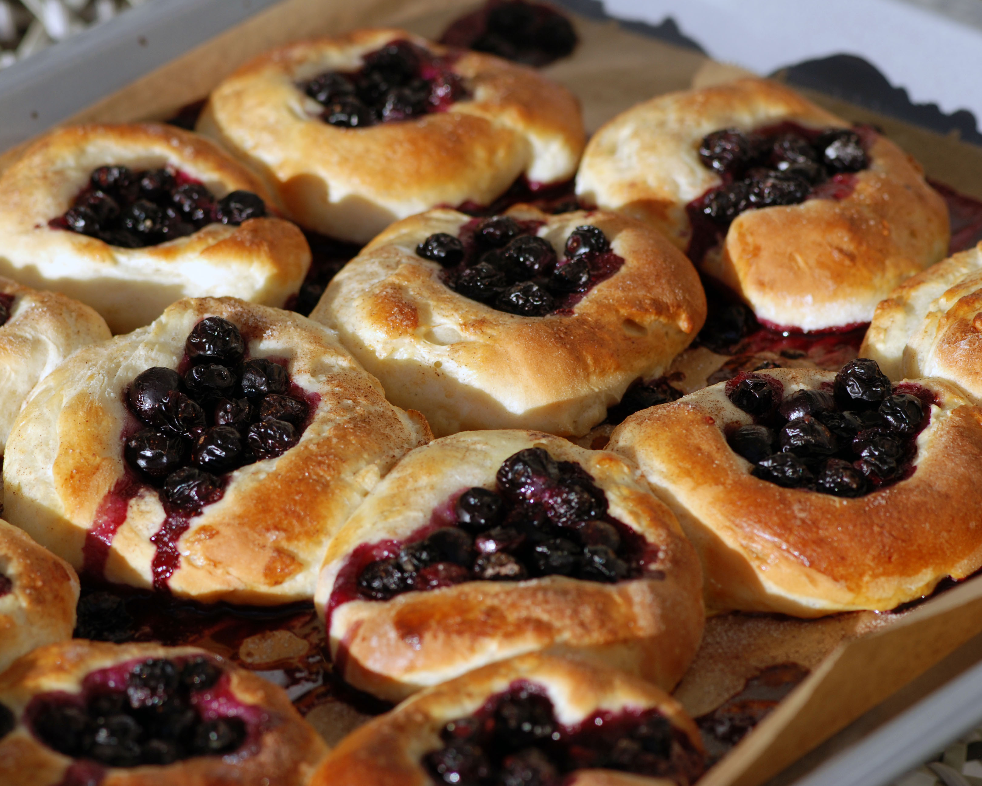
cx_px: 423
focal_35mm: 178
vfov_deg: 8.7
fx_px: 5161
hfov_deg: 10.9
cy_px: 393
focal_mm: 105
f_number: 5.6
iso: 140
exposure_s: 1/500
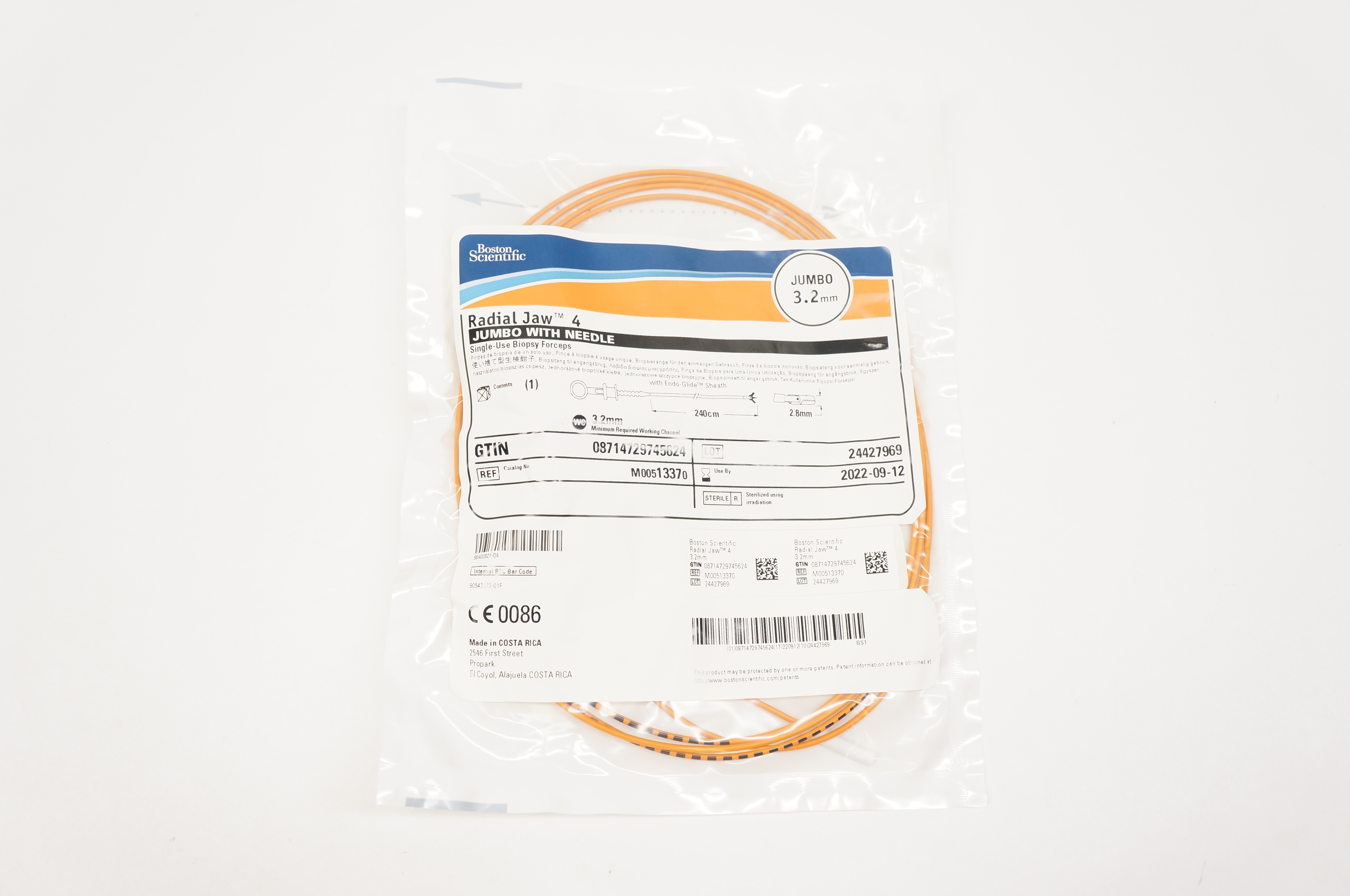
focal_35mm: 30
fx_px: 1124
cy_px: 448
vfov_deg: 43.5
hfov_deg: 62.0
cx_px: 675
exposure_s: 1/60
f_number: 5.6
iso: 400
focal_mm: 20
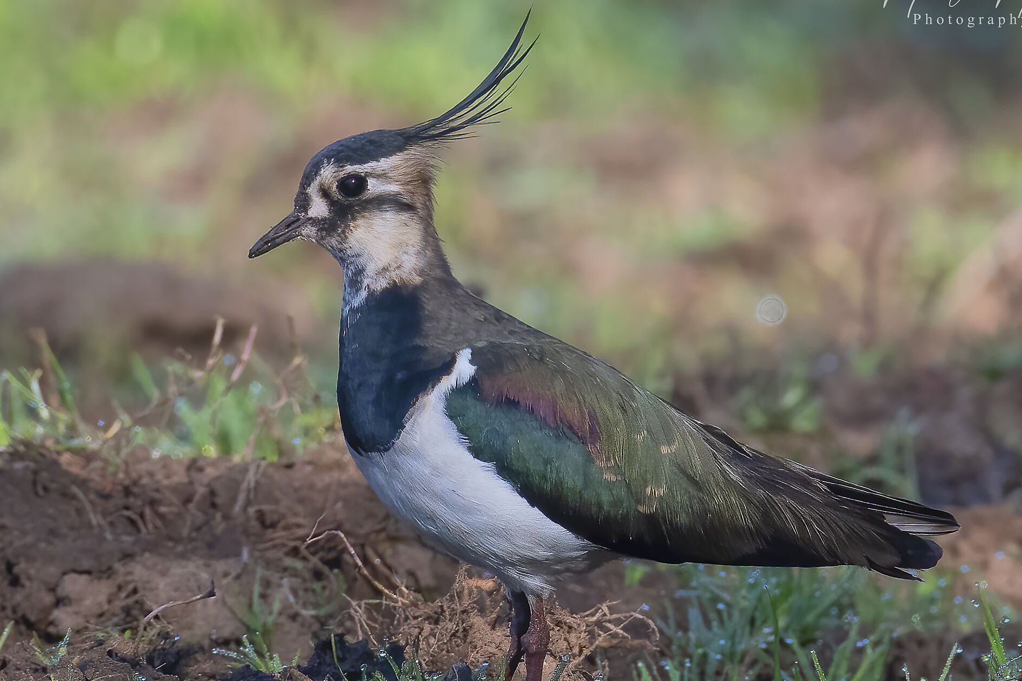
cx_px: 476
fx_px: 26965
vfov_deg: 1.4
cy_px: 380
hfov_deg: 2.2
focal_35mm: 950
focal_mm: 500
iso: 1100
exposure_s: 1/1600
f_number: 9
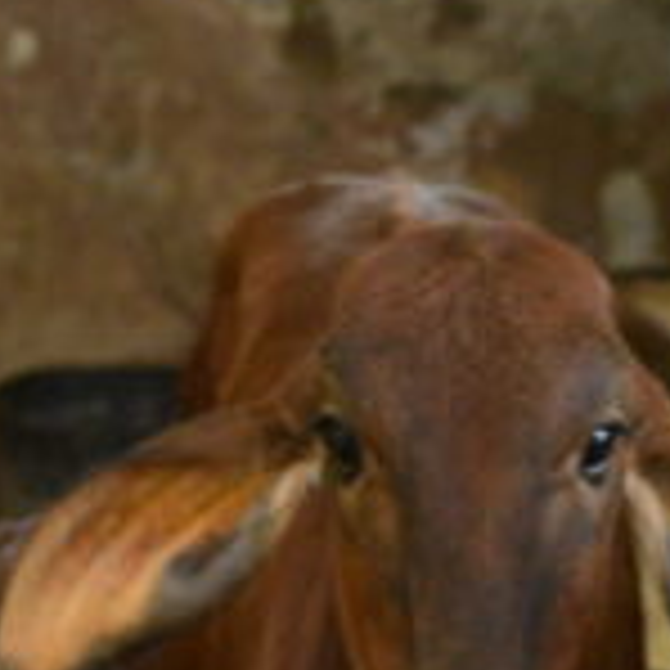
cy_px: 1183
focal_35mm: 258
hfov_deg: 6.7
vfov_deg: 6.6
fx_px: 5650
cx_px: 809
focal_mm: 44
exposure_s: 1/60
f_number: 4.5
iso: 1600
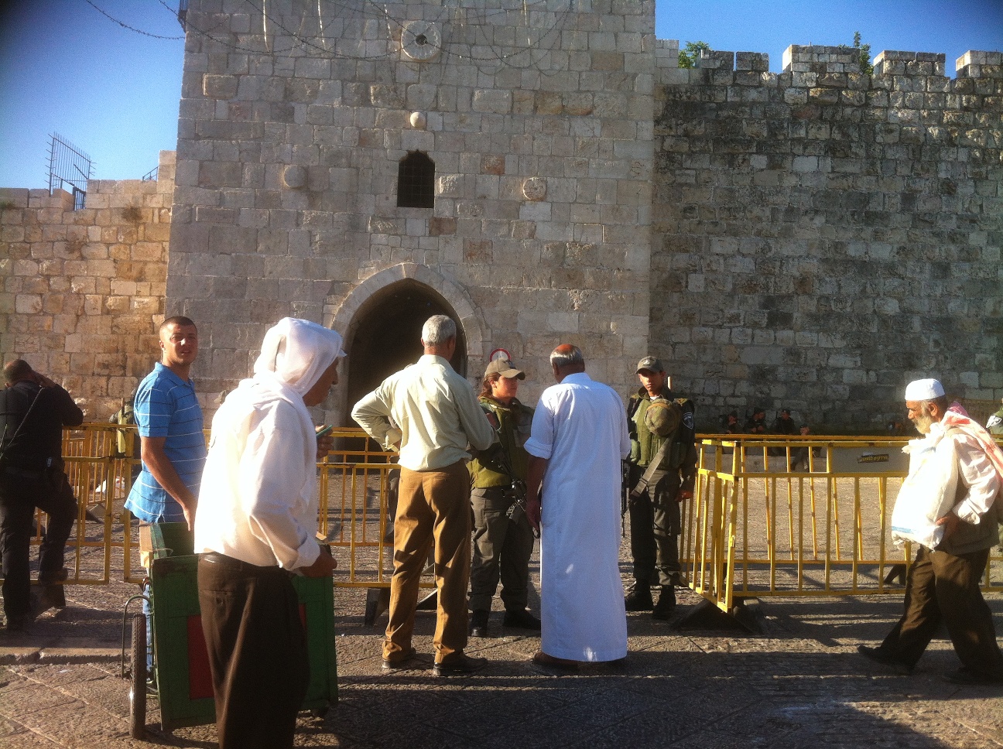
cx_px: 502
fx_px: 1013
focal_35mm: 35
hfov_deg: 52.7
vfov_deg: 40.6
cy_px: 374
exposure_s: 1/520
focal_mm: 3.85
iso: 80
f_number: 2.8
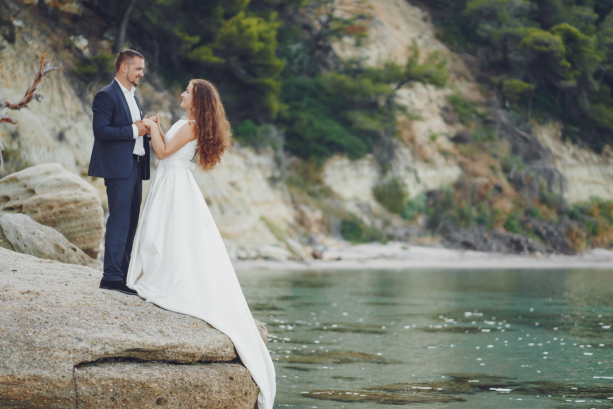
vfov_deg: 15.0
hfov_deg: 22.4
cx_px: 314
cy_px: 205
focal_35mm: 91
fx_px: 1549
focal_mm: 85
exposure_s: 1/2000
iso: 320
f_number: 1.8
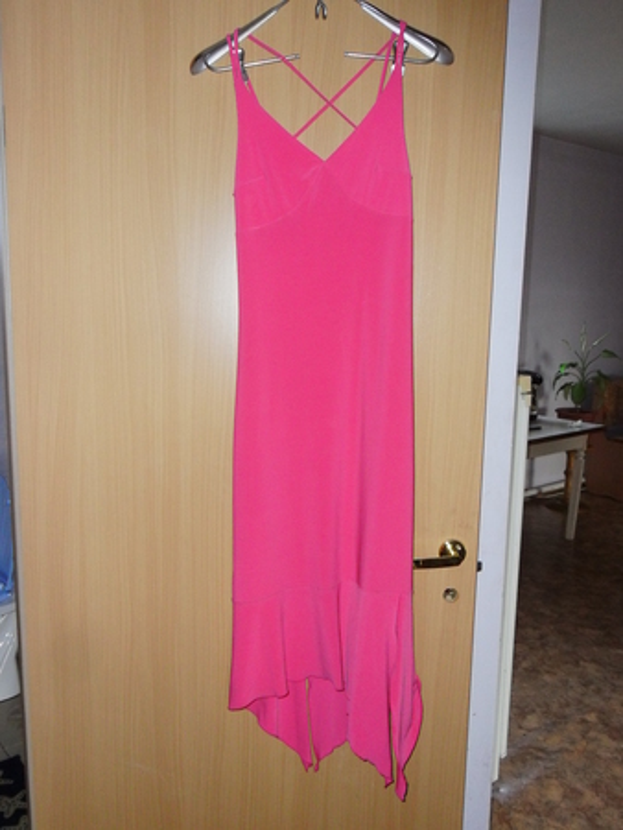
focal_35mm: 32
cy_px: 415
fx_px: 767
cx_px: 312
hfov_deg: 44.2
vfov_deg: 56.8
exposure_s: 1/45
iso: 200
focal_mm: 5.7
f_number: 3.7
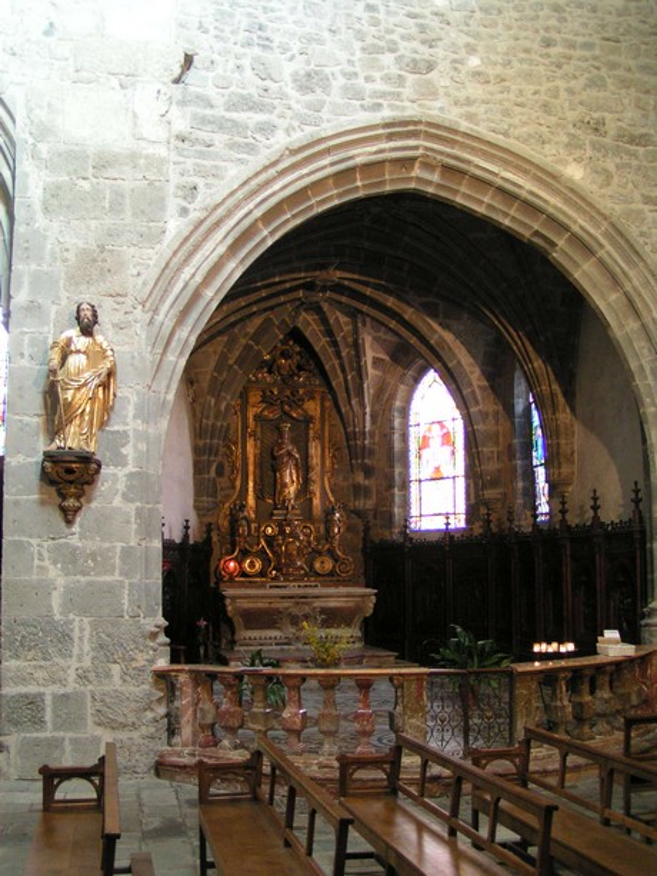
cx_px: 328
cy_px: 438
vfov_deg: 49.0
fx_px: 961
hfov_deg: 37.7
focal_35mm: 38
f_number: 2.8
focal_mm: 5.8
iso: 200
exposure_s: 1/5
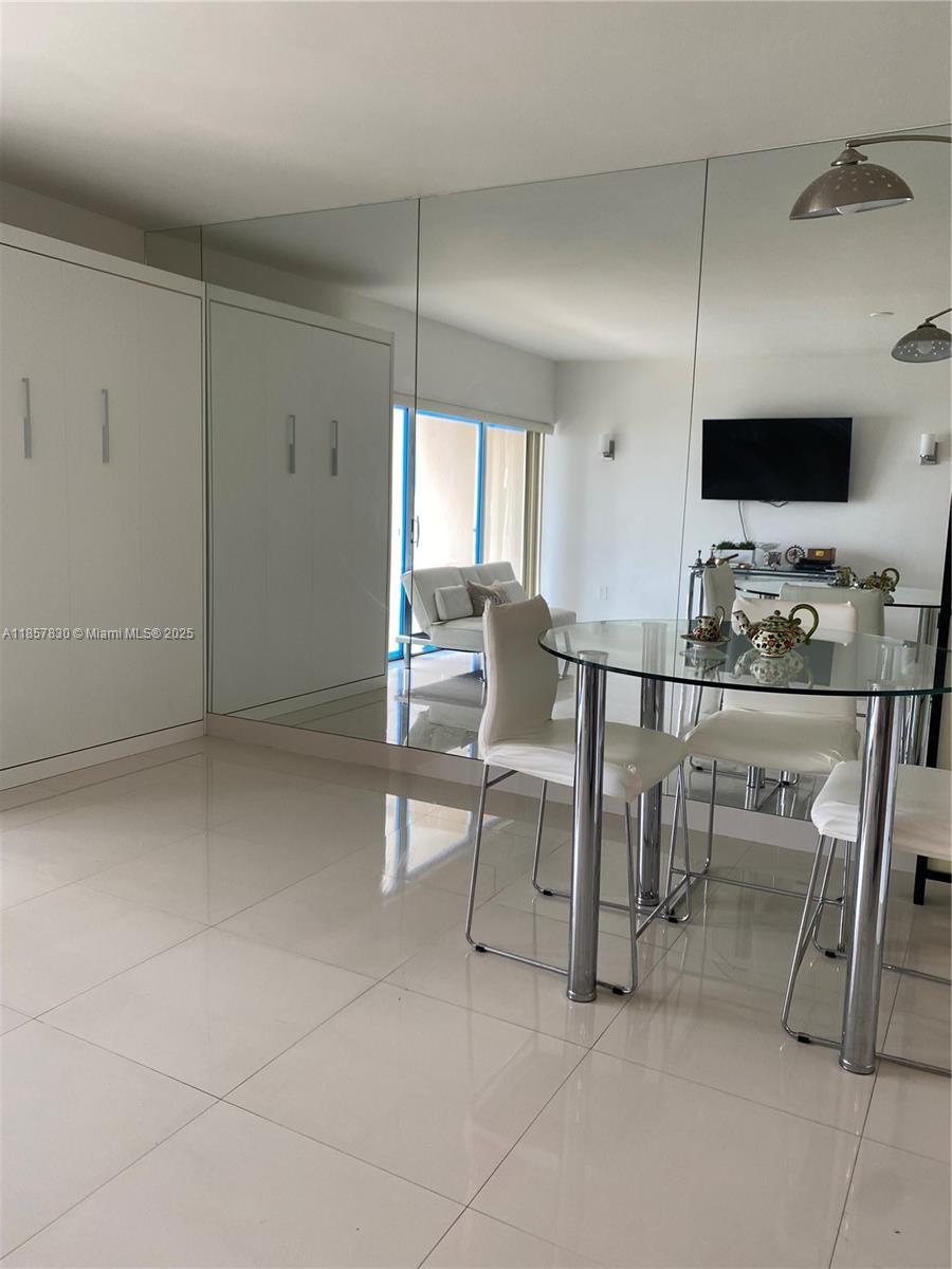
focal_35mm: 26
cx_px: 476
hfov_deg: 53.1
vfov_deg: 67.3
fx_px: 953
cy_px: 634
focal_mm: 4.25
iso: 50
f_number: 1.8
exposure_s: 1/120
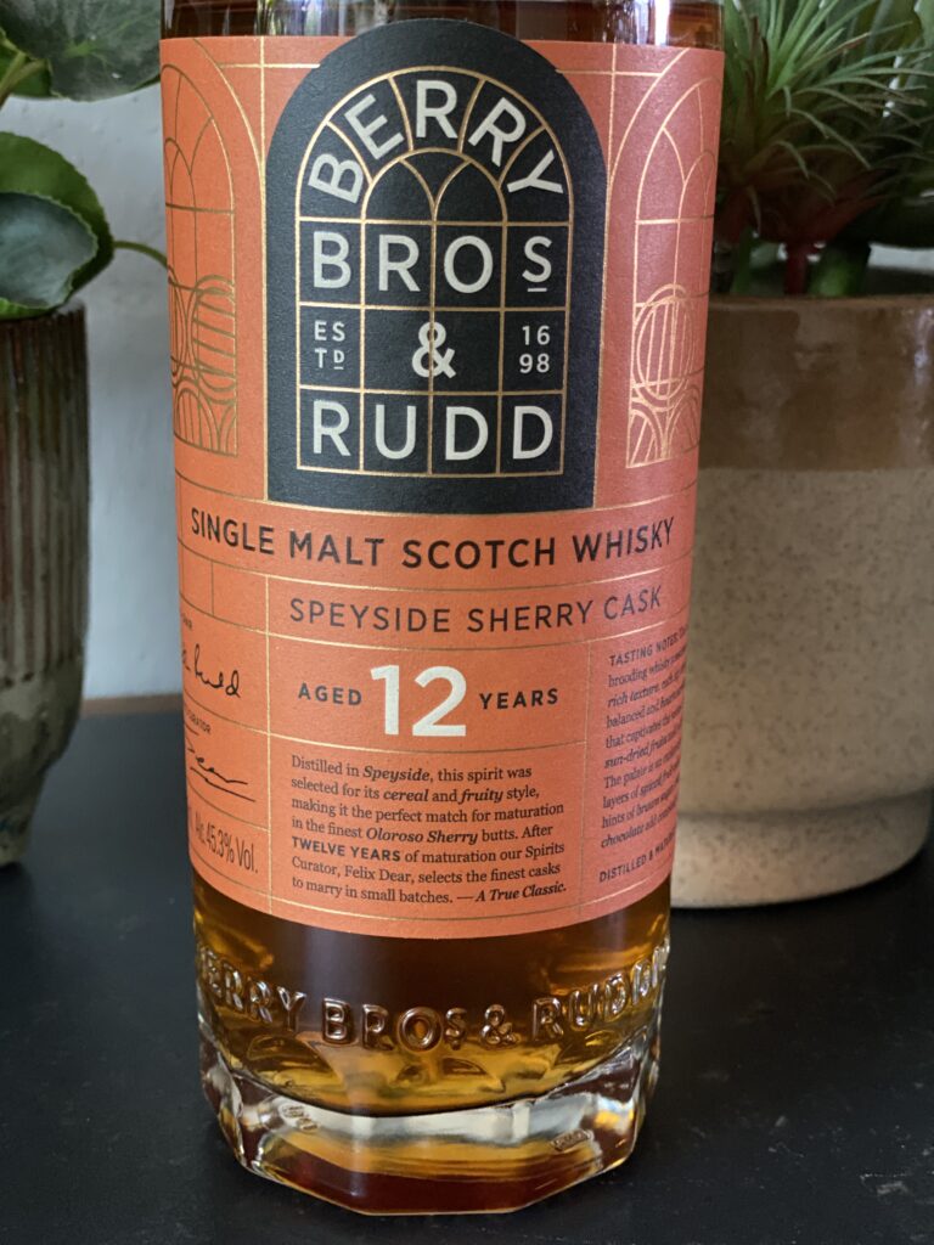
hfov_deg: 28.0
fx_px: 1871
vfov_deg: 36.8
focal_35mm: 52
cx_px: 467
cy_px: 622
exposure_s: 1/24
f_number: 2
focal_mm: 6
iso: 400
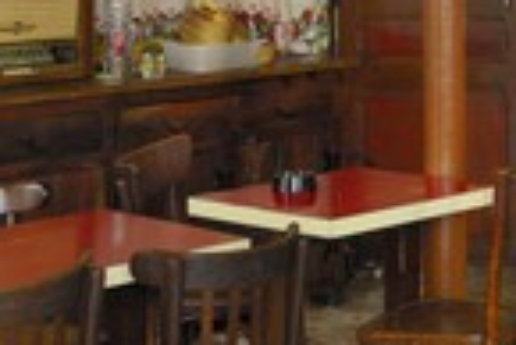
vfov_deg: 12.3
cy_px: -107
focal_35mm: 108
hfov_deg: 17.4
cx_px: 706
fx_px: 1556
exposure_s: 1/5
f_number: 5
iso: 160
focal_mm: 25
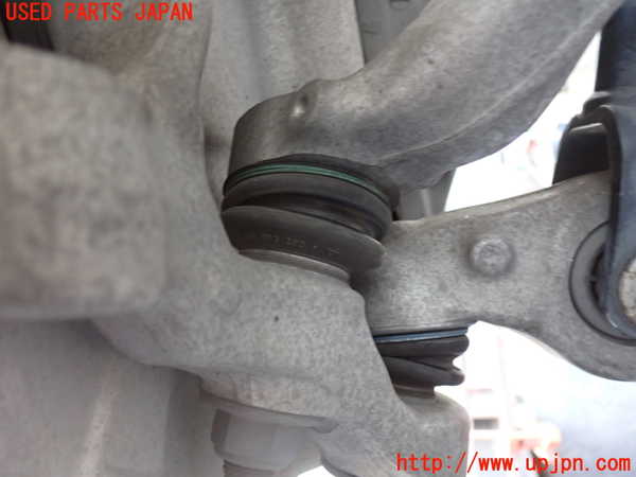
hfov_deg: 60.0
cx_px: 318
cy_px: 238
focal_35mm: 30
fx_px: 551
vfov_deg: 46.8
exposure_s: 1/30
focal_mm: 5.4
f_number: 2.3
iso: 400
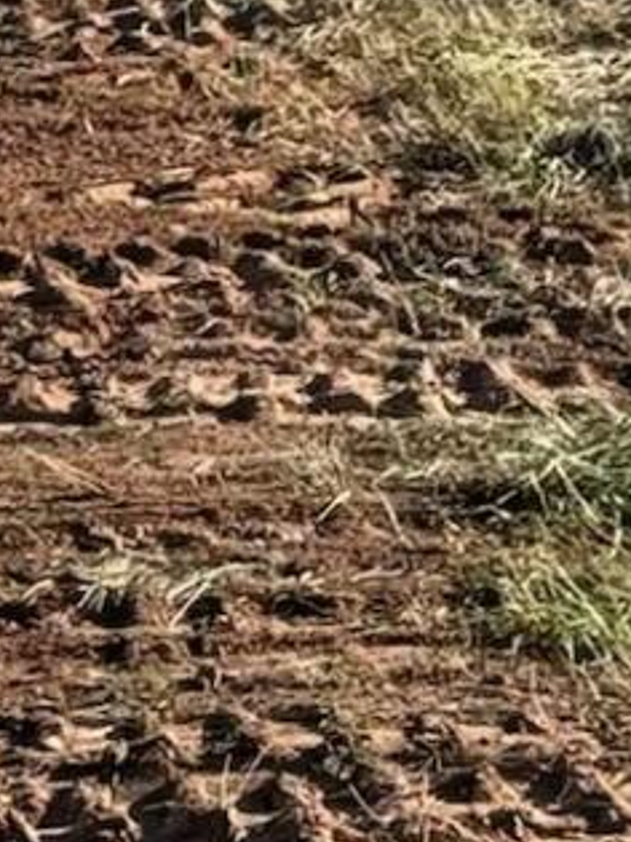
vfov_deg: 6.4
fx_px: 7418
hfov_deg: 4.8
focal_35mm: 305
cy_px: -500
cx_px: -674
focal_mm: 6.76
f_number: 1.78
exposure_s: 1/2513
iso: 64
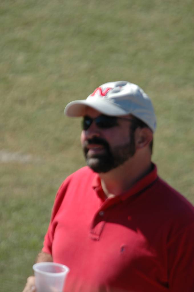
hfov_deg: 2.3
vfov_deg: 3.4
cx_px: 97
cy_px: 146
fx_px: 4863
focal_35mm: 600
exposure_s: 1/640
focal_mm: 400
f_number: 5.6
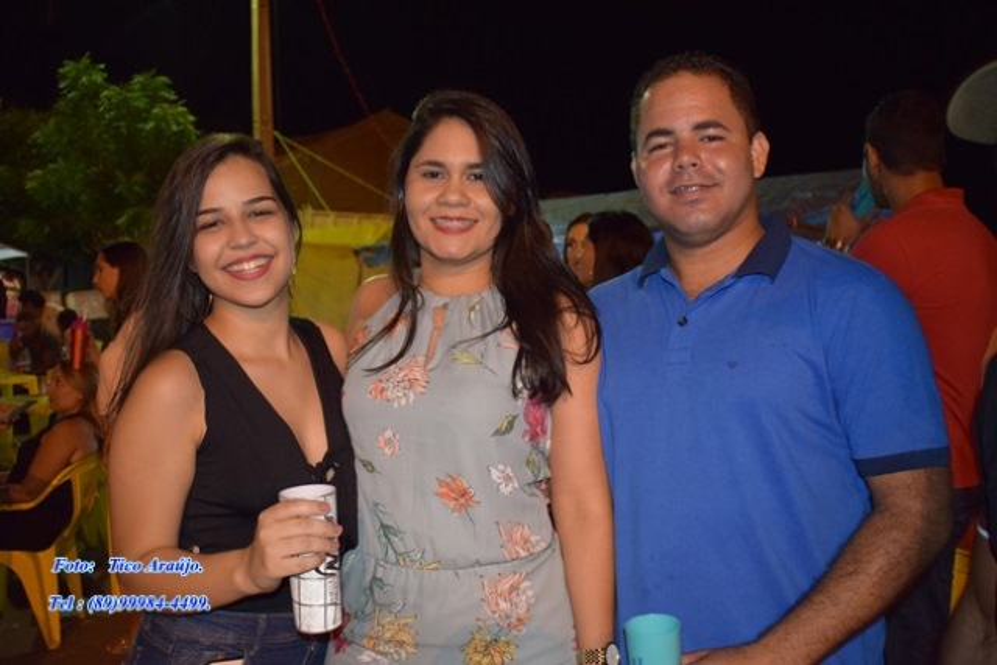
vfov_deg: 36.9
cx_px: 498
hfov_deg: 53.1
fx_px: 997
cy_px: 332
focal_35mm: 36
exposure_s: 1/60
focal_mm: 24
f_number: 4
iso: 2500
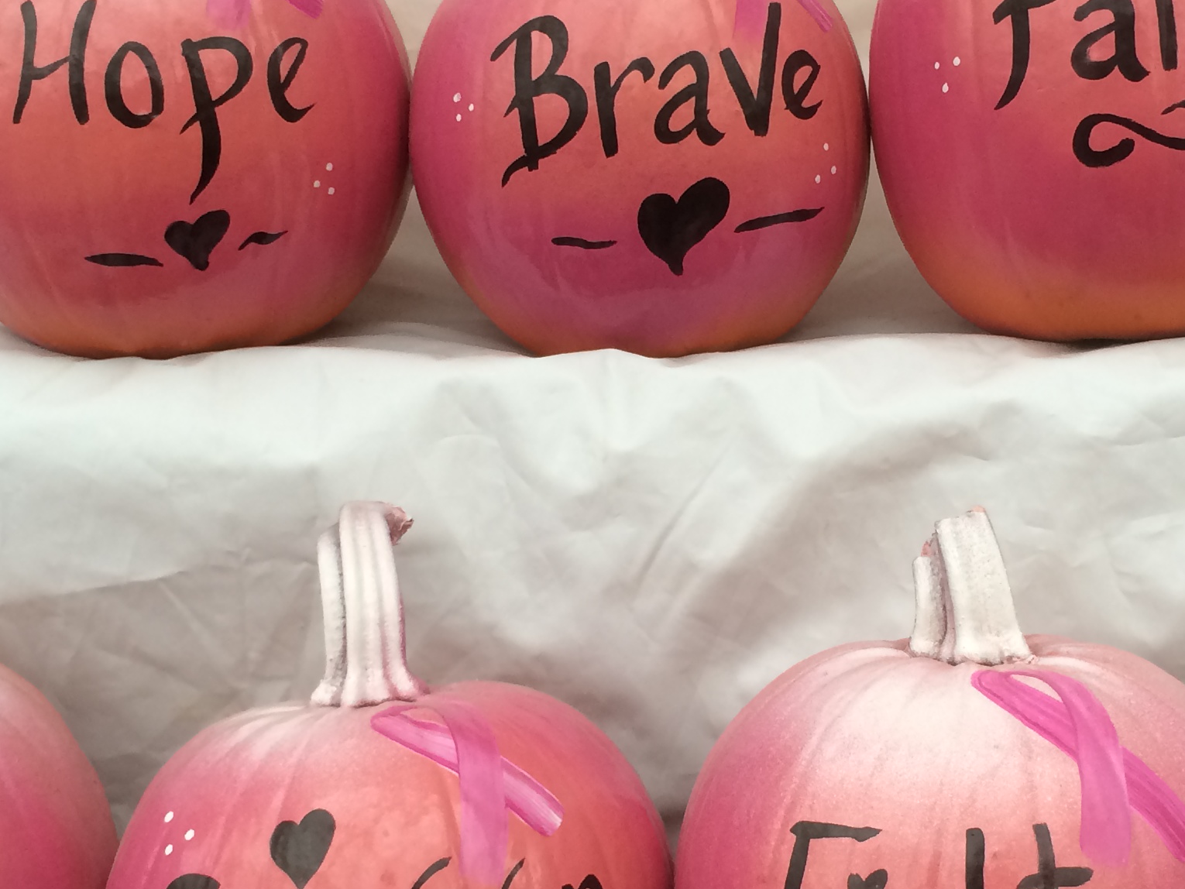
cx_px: 706
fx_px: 2191
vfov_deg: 22.9
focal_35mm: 64
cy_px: 489
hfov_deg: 30.2
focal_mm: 4.12
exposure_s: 1/40
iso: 40
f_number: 2.2
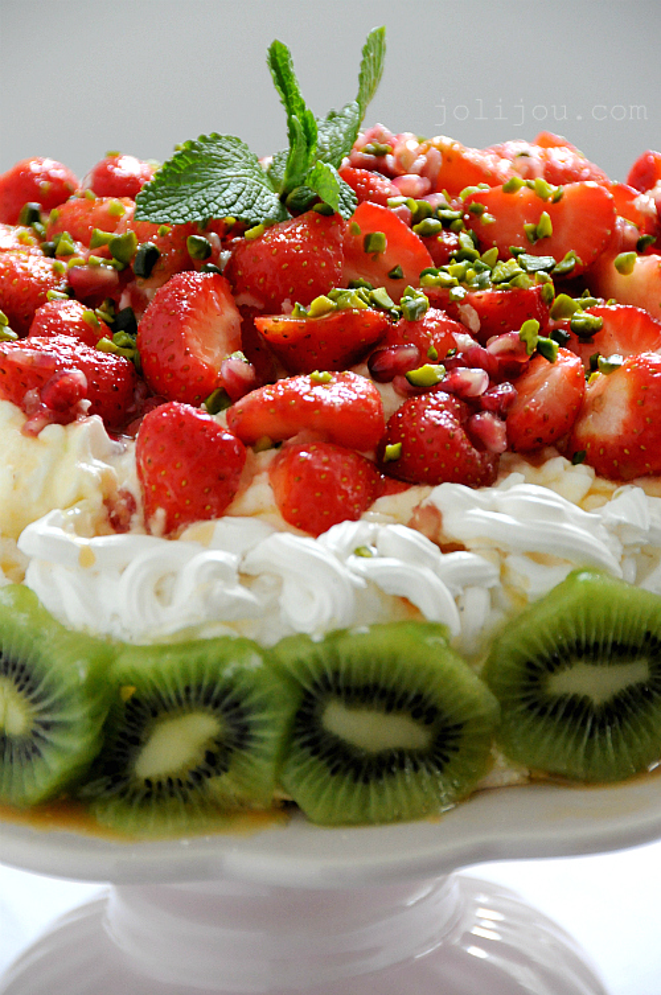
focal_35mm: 255
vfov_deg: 8.1
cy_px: 498
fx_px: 7042
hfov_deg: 5.4
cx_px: 330
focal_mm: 170
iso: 1250
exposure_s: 1/60
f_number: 7.1
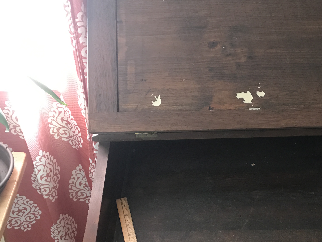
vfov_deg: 30.8
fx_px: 437
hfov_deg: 39.7
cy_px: 142
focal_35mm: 47
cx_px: 225
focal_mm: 3.99
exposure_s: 1/15
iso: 80
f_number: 1.8
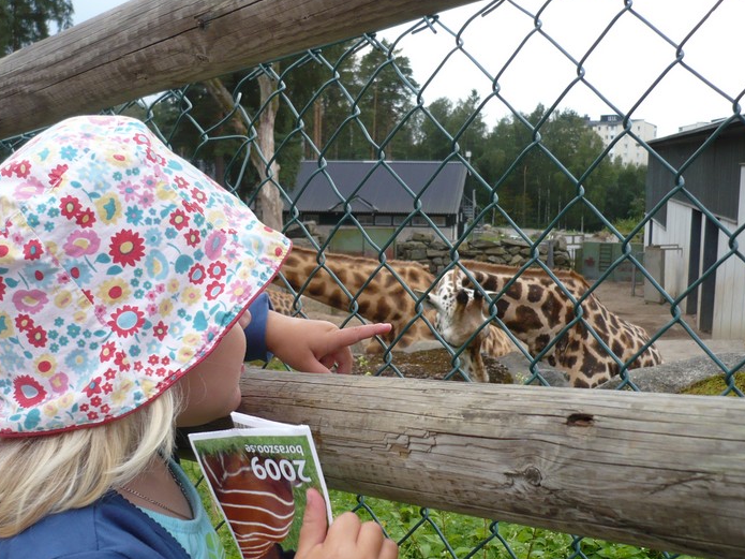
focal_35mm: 44
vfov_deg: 32.9
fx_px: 947
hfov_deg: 42.9
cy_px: 300
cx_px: 353
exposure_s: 1/400
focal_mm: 5.8
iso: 100
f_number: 2.8
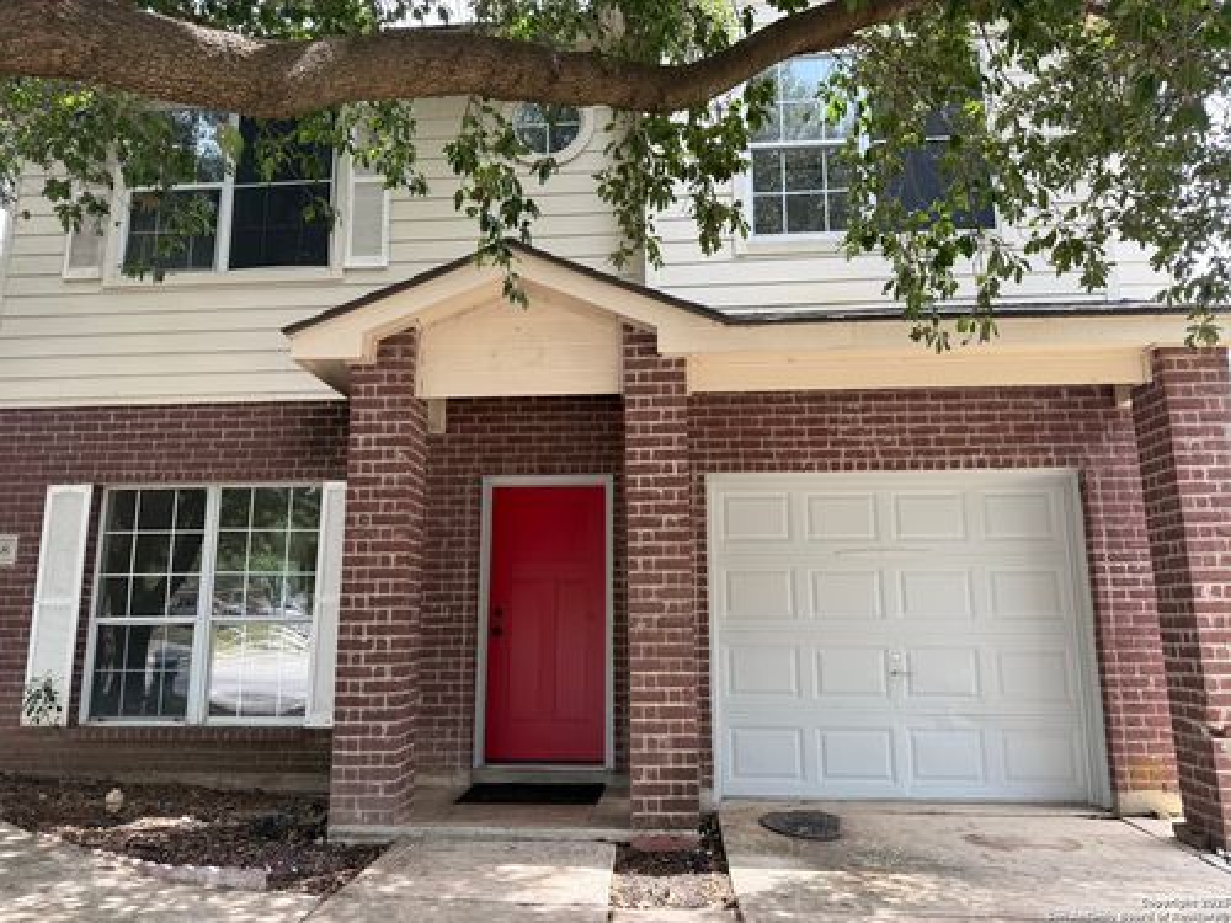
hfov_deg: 71.6
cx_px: 616
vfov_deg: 56.8
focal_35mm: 24
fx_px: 853
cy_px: 462
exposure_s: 1/491
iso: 80
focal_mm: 6.76
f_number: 1.78
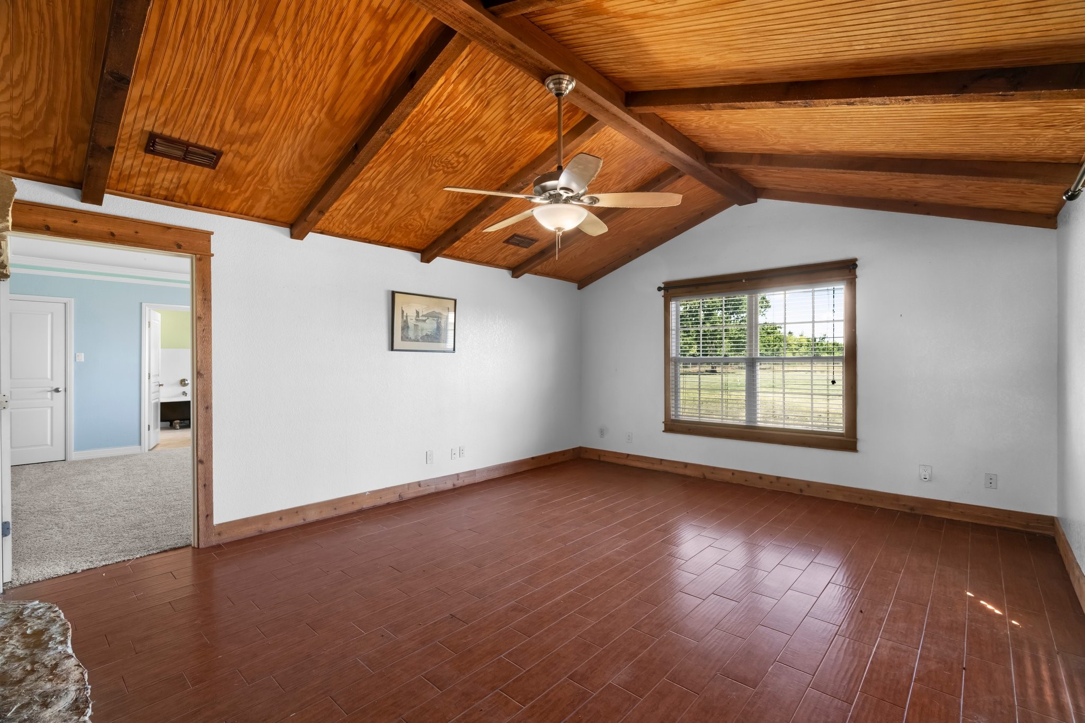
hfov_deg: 96.7
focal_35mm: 16
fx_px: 482
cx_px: 542
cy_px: 362
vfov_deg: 73.7
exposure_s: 1/2
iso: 800
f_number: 8
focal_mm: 16
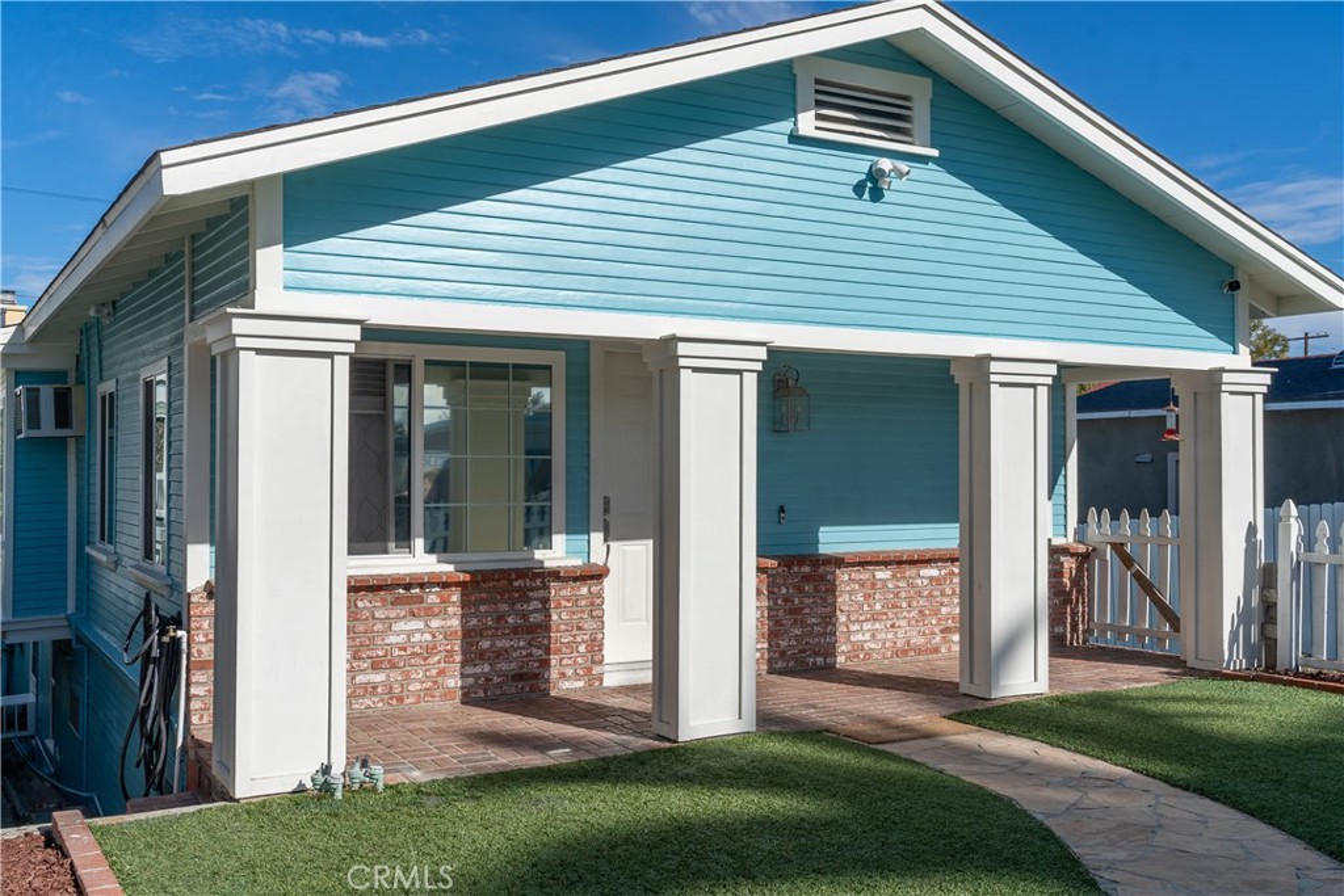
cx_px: 672
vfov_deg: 37.9
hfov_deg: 54.4
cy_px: 448
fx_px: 1307
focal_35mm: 35
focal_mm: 35
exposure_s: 1/250
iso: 80
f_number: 10
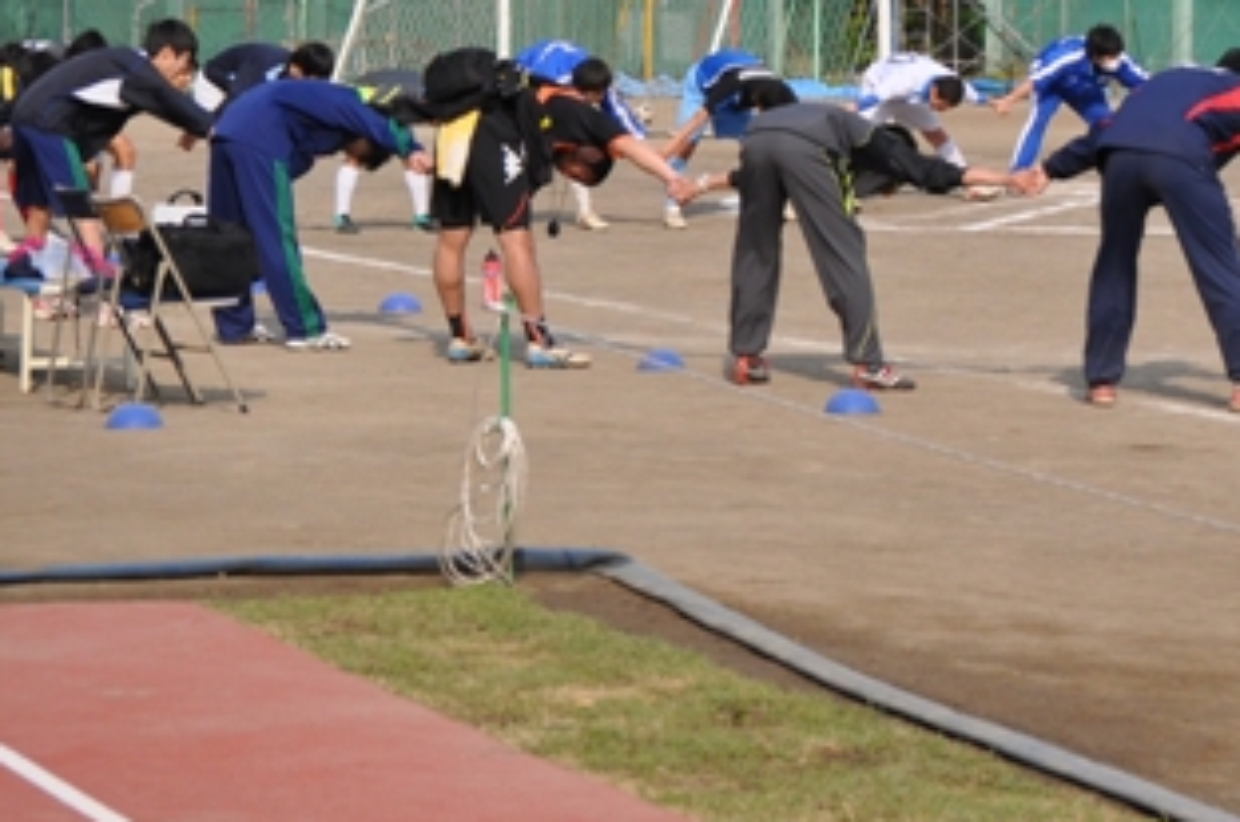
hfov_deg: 12.0
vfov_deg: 8.1
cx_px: 1256
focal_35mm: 169
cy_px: 81
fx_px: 5813
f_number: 6.3
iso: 400
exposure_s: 1/1600
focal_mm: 55
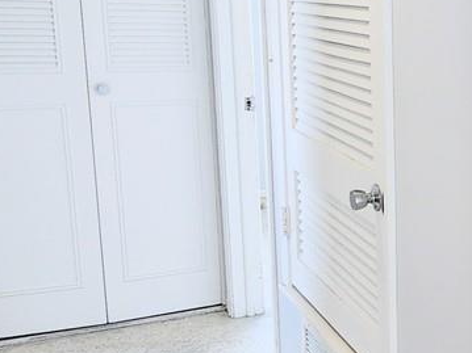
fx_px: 791
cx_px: 644
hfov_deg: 26.9
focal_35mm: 58
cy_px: 160
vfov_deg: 25.2
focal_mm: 2.2
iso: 160
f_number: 2.2
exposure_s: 1/60
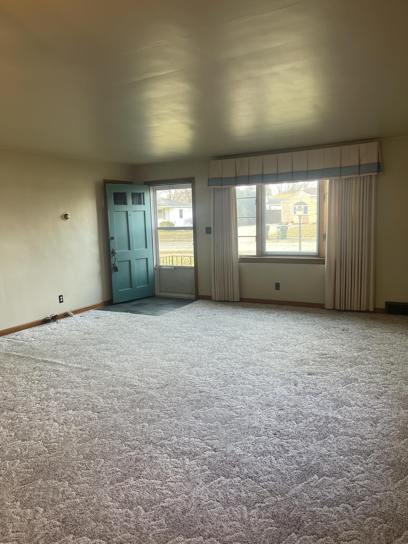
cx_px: 204
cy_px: 272
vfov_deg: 69.4
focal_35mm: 25
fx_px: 393
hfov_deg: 54.9
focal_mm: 5.1
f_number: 1.6
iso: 125
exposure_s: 1/120
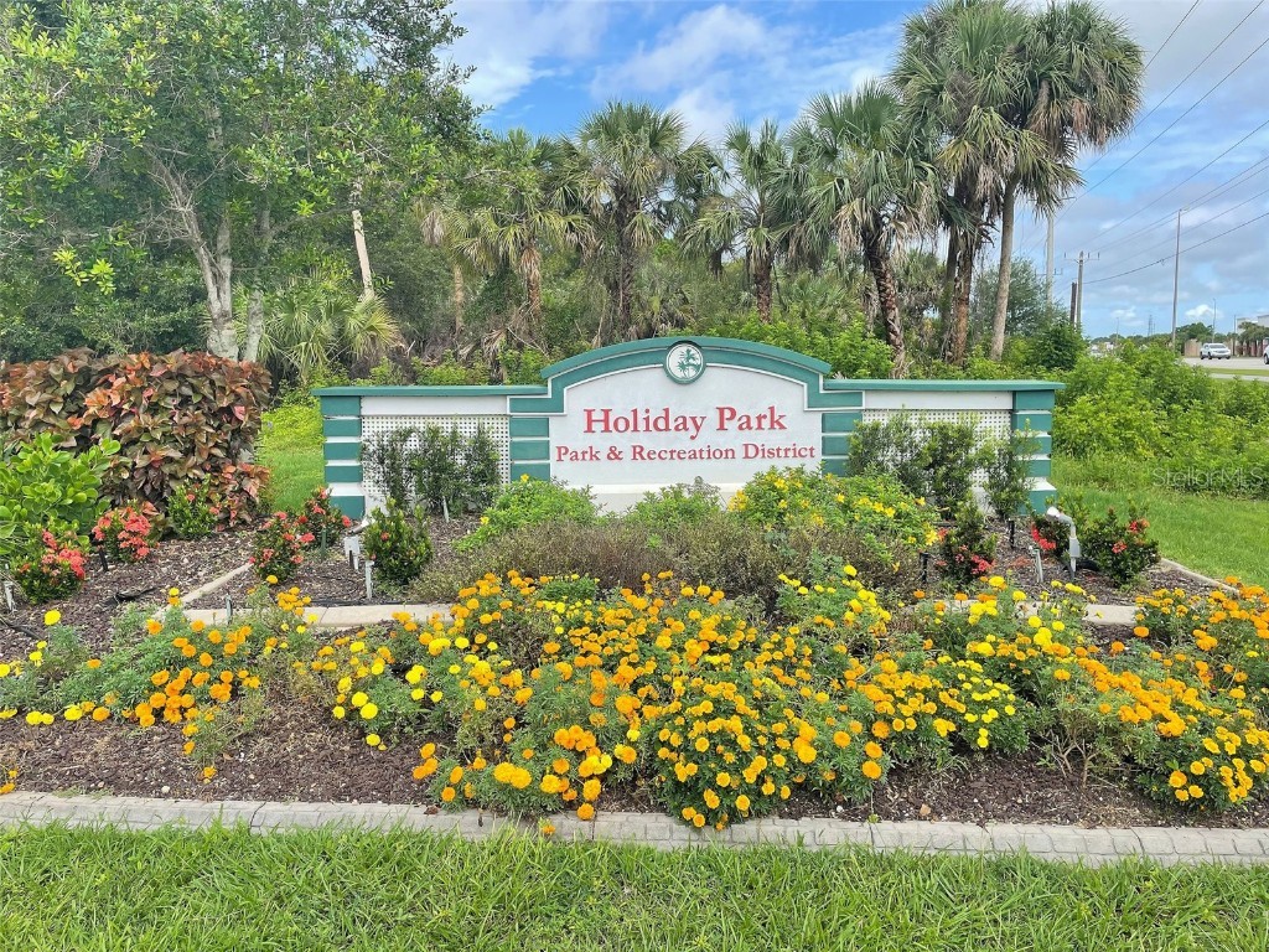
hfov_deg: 67.3
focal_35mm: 26
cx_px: 634
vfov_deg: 53.1
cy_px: 476
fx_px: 953
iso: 32
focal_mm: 4.2
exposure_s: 1/1667
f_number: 1.6
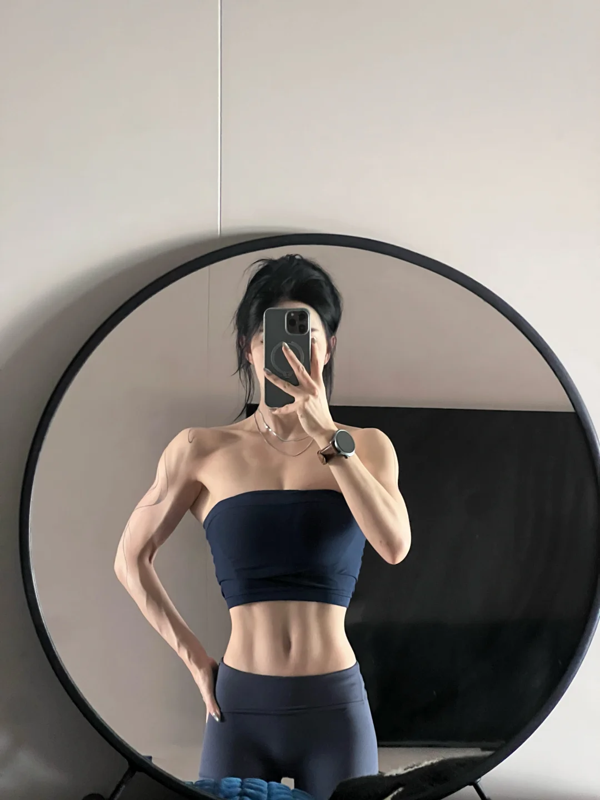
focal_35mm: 77
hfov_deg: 19.1
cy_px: 400
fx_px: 1780
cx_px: 300
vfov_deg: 25.3
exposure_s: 1/30
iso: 1600
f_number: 2.8
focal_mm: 9
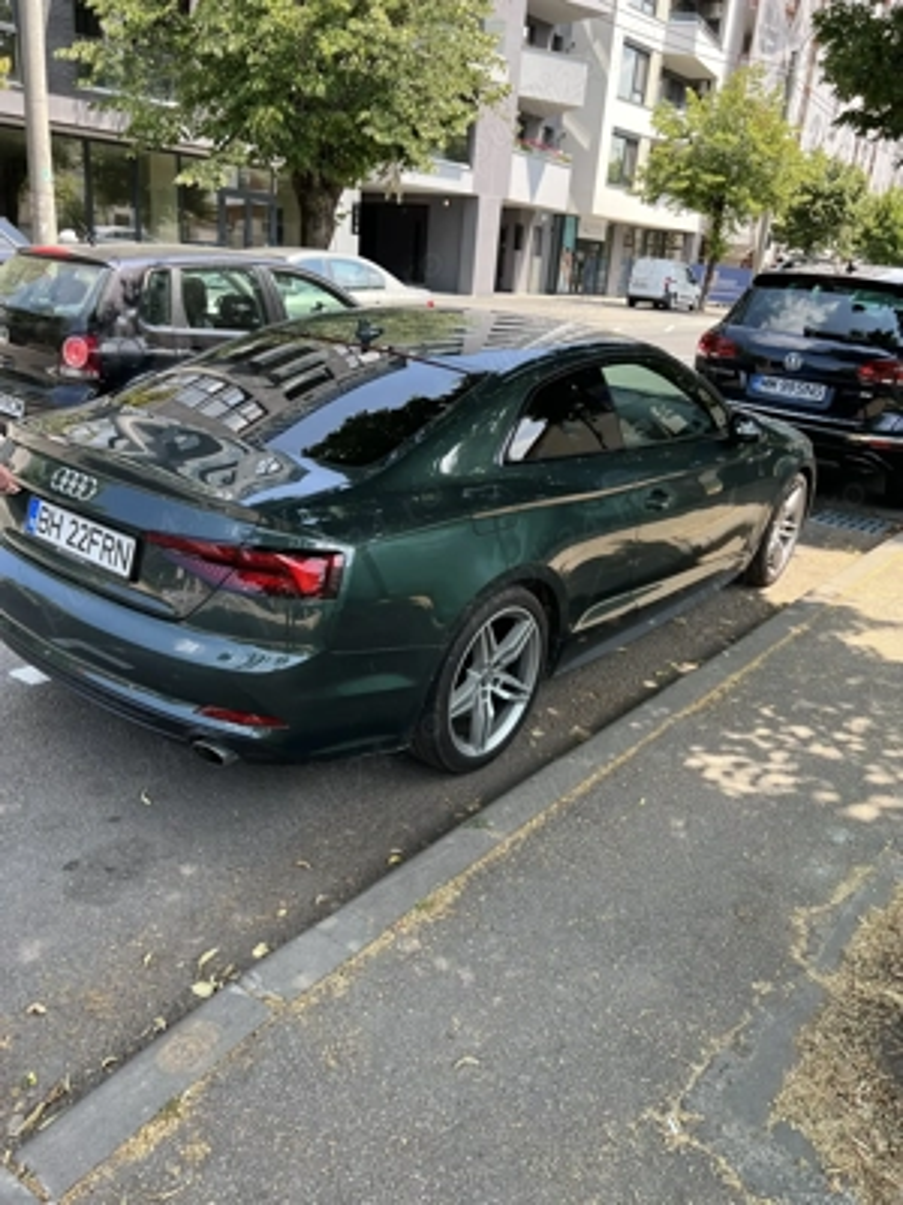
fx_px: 904
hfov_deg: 53.1
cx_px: 452
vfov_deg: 67.3
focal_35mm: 26
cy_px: 602
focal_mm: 5.7
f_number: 1.5
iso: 50
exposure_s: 1/674
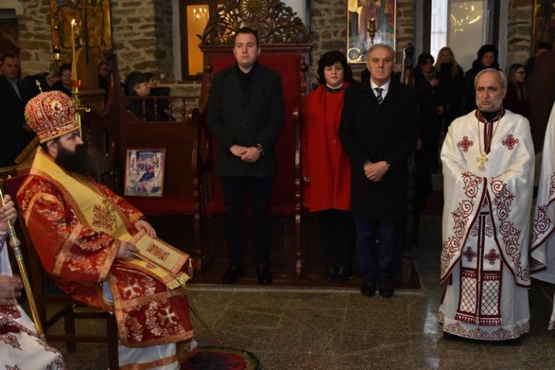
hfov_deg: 41.1
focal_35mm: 48
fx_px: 740
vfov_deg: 28.1
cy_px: 185
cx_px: 278
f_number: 6.3
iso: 1000
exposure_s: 1/80
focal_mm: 32
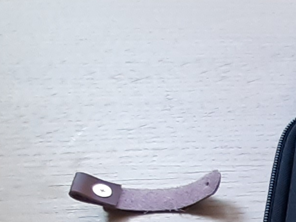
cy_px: 363
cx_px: 464
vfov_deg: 21.0
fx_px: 470
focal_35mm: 55
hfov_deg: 24.9
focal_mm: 1.13
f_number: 2.2
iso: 64
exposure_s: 1/50
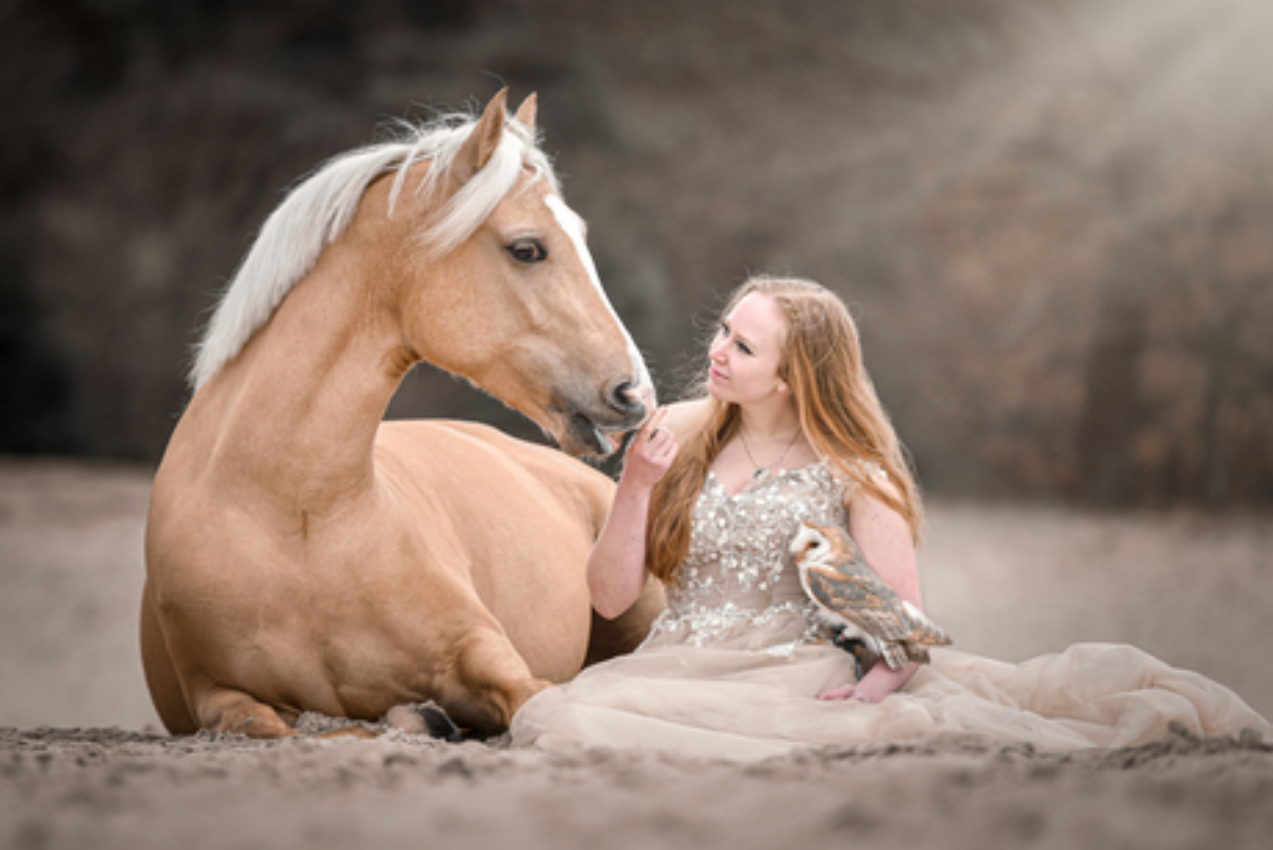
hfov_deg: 11.1
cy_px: 425
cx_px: 636
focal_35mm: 185
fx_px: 6543
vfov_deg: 7.4
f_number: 2.8
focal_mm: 185
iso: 200
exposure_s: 1/800
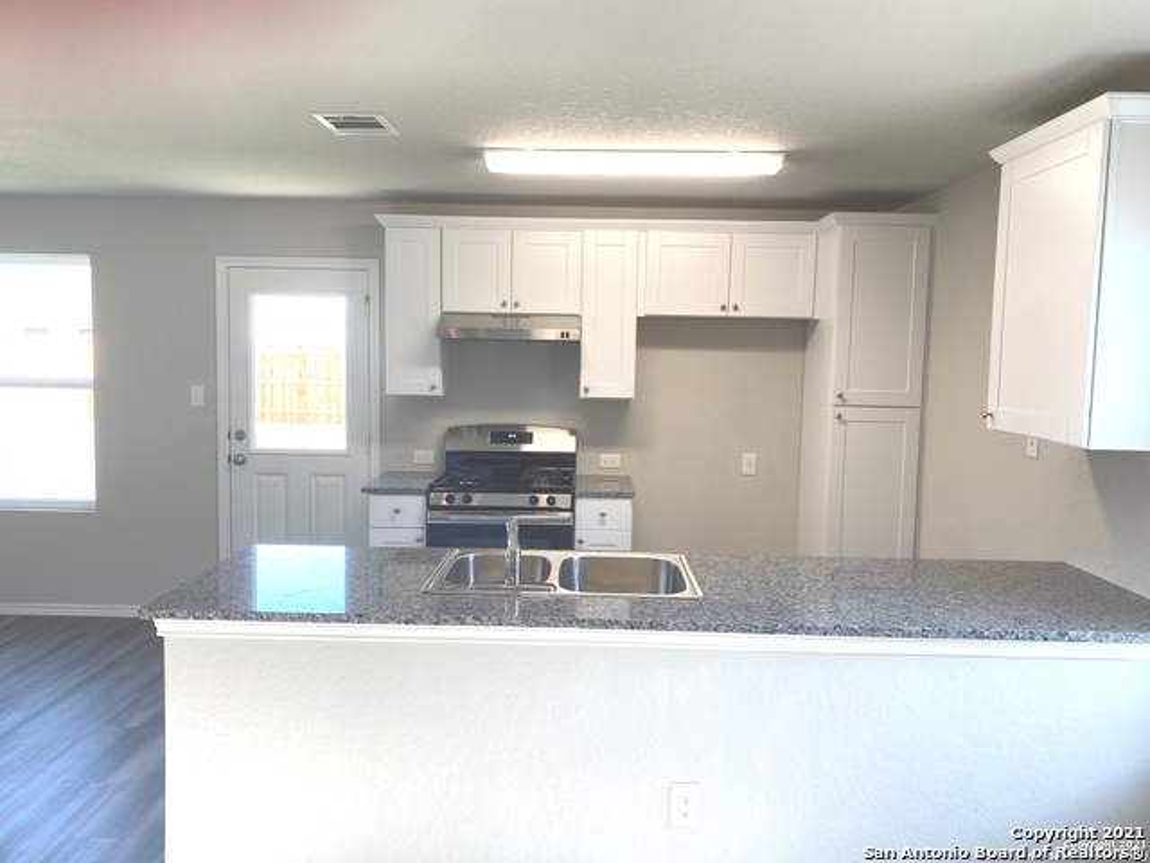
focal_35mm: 26
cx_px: 575
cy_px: 432
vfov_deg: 53.1
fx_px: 864
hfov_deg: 67.3
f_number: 1.8
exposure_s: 1/120
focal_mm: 4.25
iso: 64
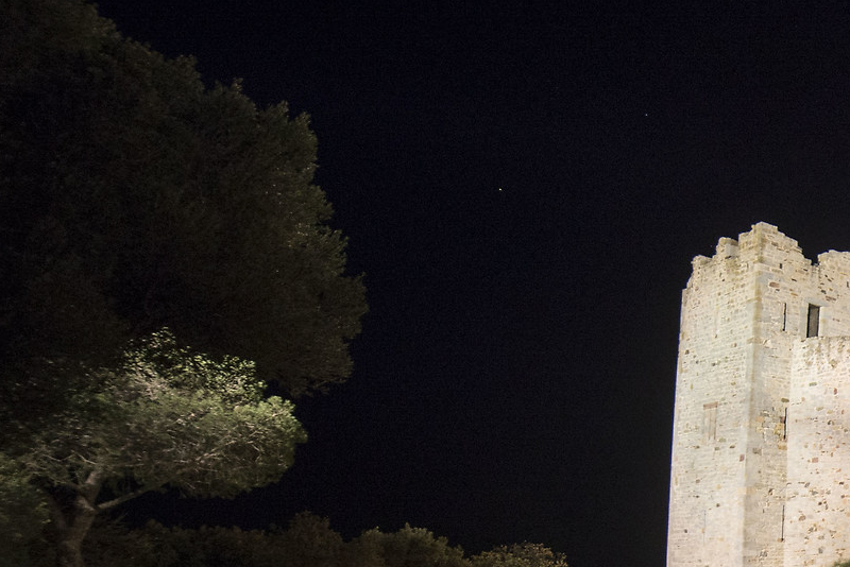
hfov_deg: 31.1
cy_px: 483
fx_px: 992
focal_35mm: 42
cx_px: 1196
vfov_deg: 30.8
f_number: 2.8
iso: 640
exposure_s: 1/13
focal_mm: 14
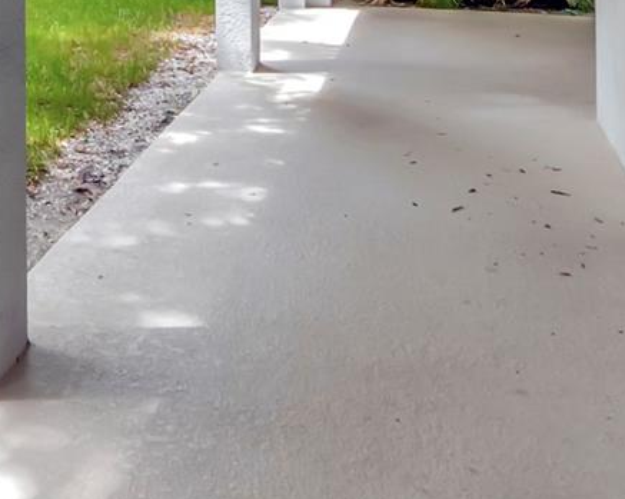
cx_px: -170
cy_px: -184
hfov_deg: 28.0
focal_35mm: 57
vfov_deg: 23.1
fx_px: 1048
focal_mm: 11
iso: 1000
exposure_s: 1/200
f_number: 10
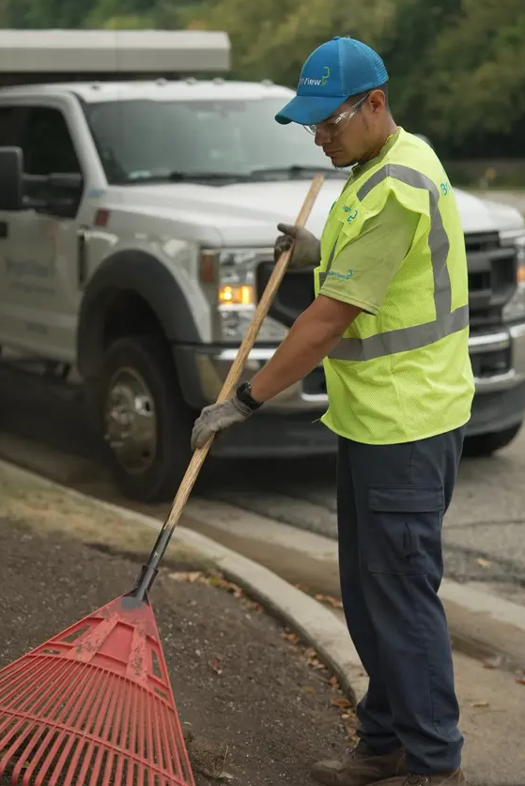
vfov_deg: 25.3
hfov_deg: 17.1
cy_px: 432
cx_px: 260
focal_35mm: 80
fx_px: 1748
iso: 640
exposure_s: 1/125
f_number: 3.2
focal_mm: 70
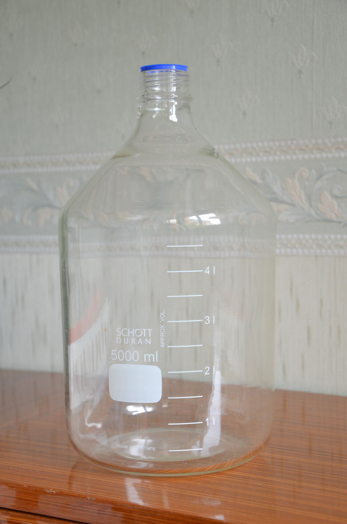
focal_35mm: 63
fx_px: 915
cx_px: 174
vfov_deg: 32.0
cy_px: 262
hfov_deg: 21.5
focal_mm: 42
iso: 800
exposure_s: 1/60
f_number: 5.6
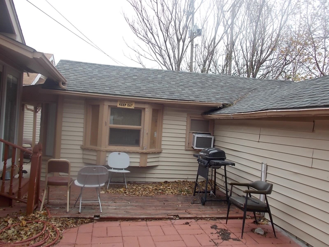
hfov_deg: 60.0
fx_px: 285
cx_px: 164
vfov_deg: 46.8
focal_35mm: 30
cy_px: 124
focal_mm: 5.3
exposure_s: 1/125
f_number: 3.3
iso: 80
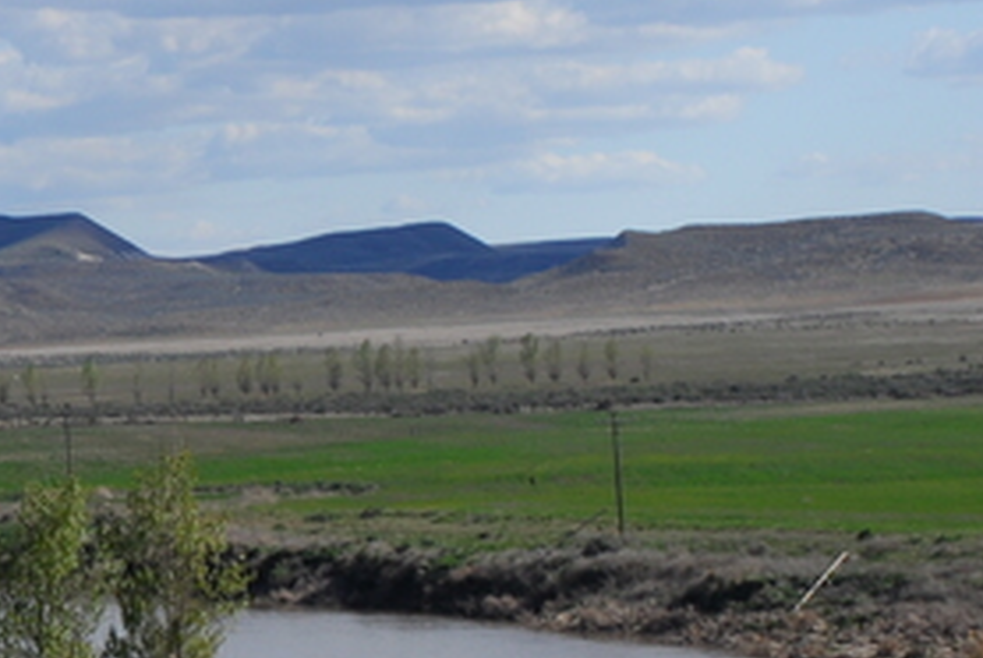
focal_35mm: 216
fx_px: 5904
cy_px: 575
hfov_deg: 9.3
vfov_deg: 6.4
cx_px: -304
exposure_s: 1/125
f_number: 9
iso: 160
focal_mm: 50
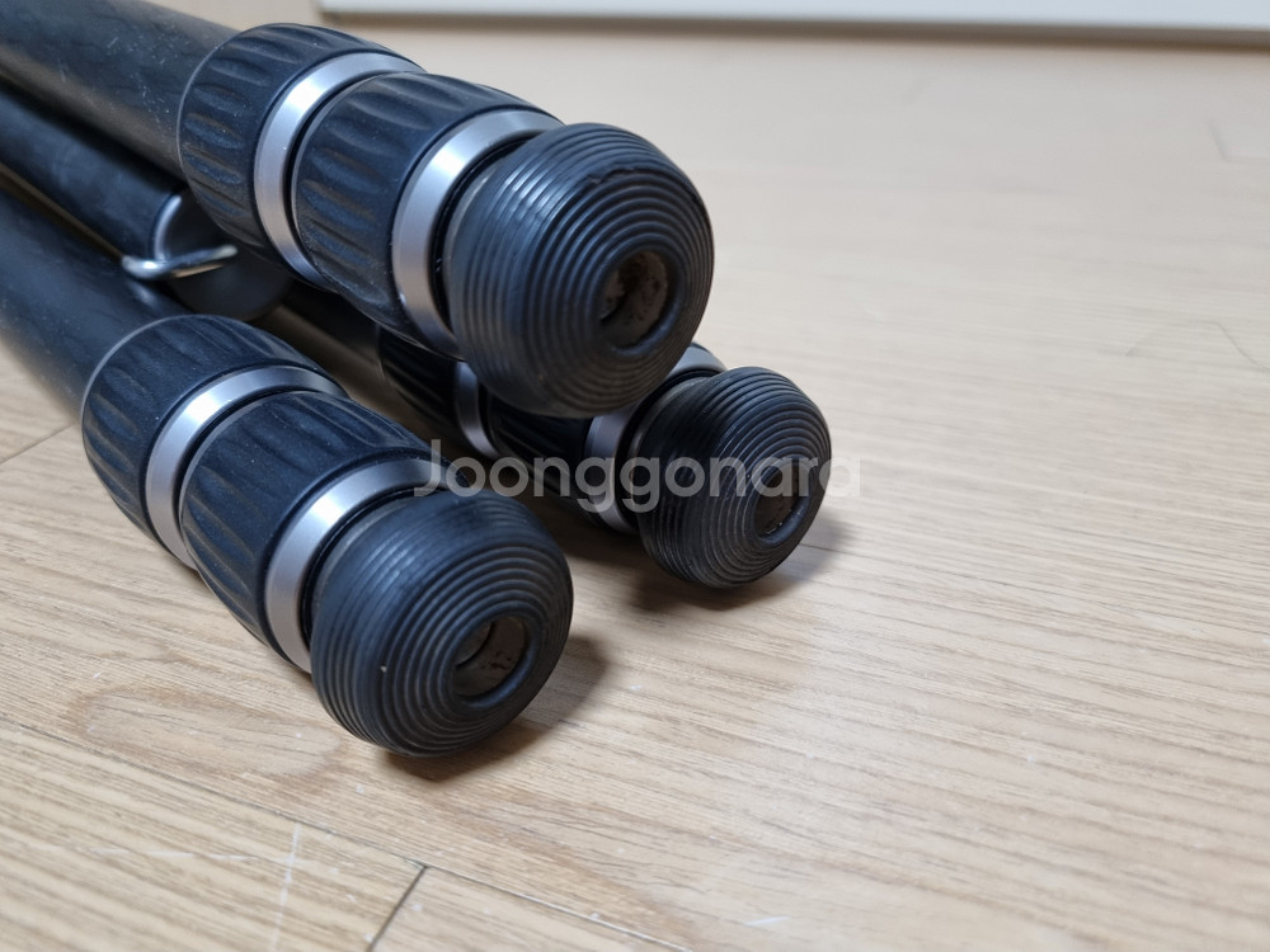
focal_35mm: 26
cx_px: 635
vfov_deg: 53.1
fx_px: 954
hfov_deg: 67.3
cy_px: 476
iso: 250
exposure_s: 1/40
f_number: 1.8
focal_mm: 5.4
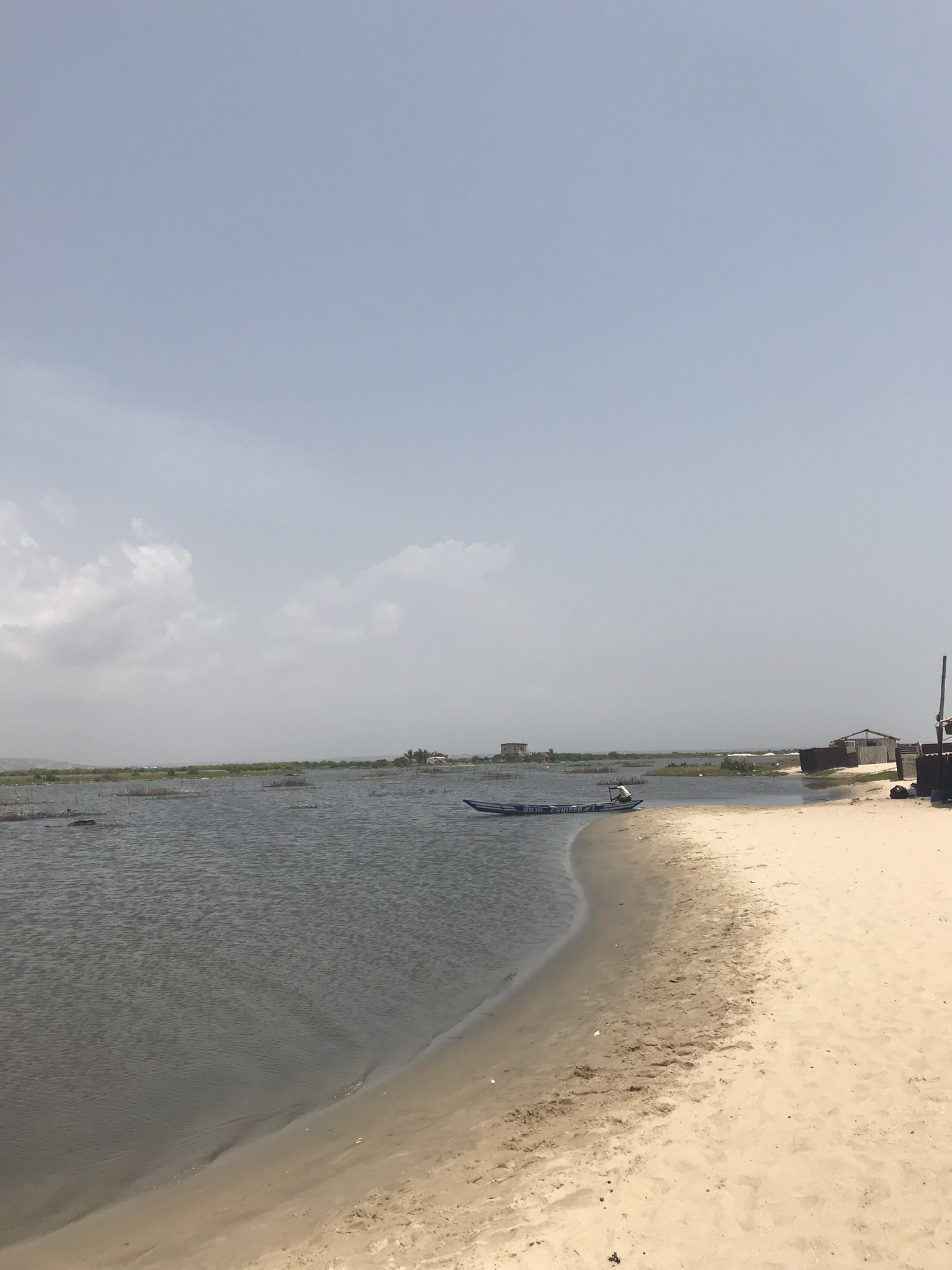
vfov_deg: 63.4
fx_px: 1027
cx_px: 476
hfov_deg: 49.7
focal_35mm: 28
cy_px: 635
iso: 25
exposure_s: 1/5319
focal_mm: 3.99
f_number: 1.8
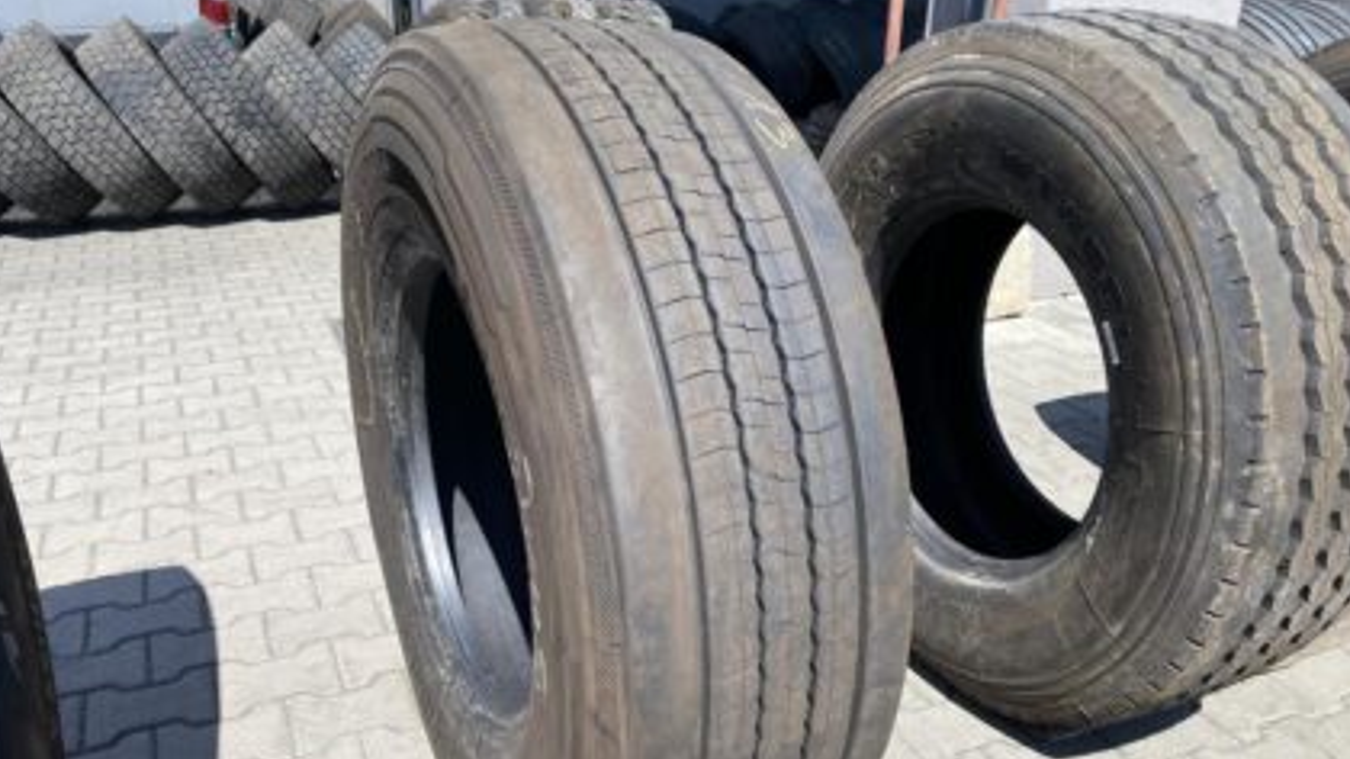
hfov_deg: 66.1
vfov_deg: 39.8
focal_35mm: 29
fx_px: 1038
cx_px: 669
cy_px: 487
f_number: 1.8
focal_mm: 4.25
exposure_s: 1/1565
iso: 32
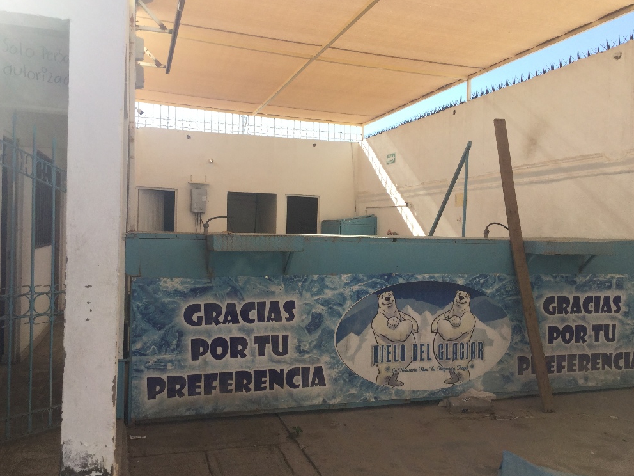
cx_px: 313
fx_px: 586
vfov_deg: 44.2
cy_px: 240
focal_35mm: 32
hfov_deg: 56.8
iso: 25
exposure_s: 1/422
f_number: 2.4
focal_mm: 3.3
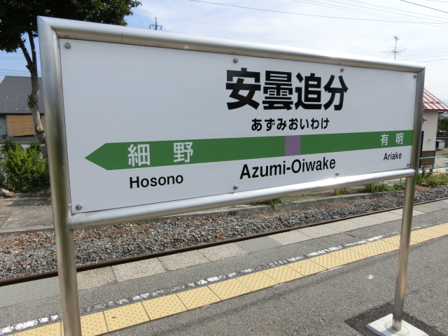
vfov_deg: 54.9
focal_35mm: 25
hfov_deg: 69.4
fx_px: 324
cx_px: 224
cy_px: 168
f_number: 7
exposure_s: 1/250
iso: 80
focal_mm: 4.5
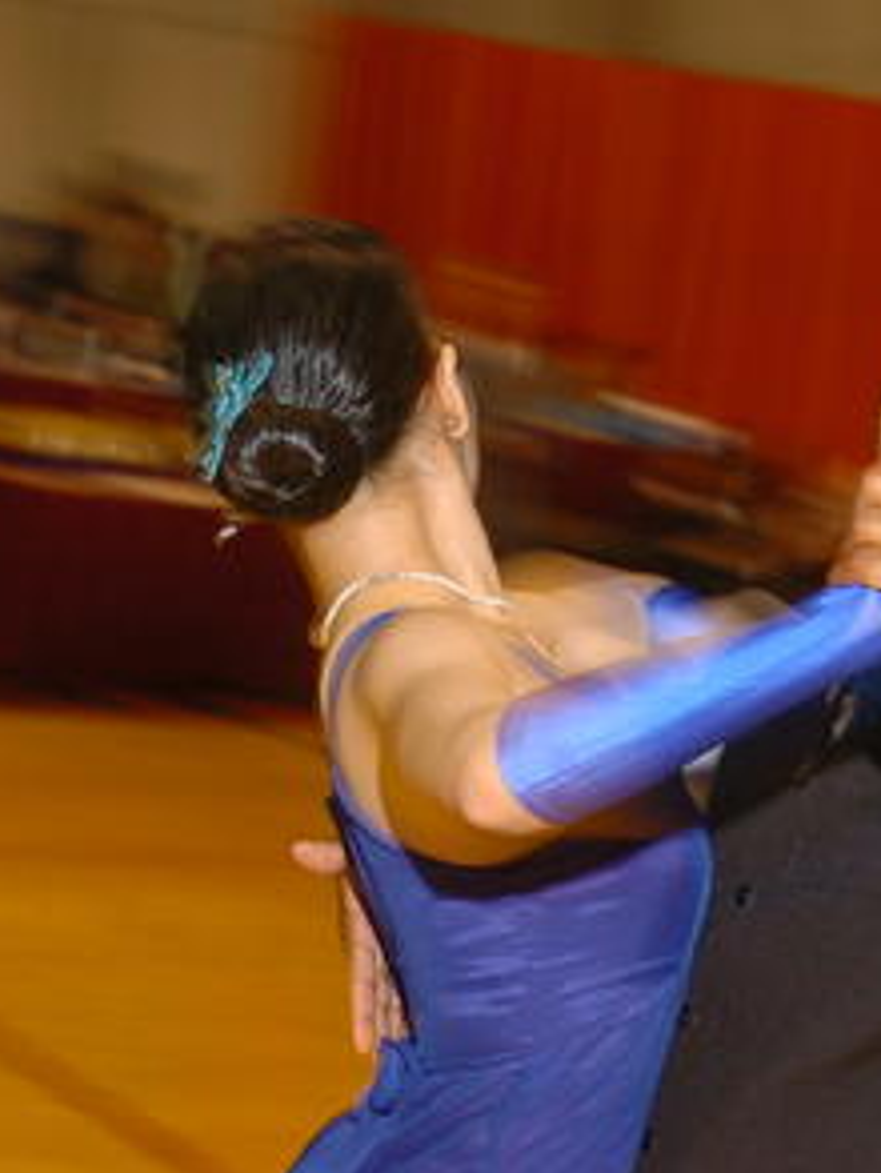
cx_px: 789
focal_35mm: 110
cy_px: 749
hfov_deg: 13.4
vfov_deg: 17.8
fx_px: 3732
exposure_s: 1/20
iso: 250
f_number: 5
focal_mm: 35
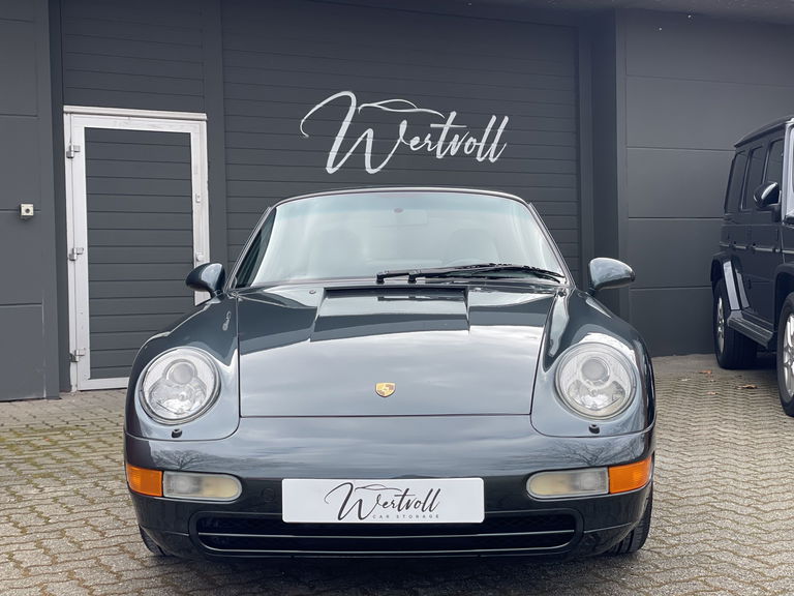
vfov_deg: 28.0
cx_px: 397
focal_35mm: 52
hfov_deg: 36.8
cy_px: 298
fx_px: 1193
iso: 32
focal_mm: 6
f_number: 2
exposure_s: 1/461
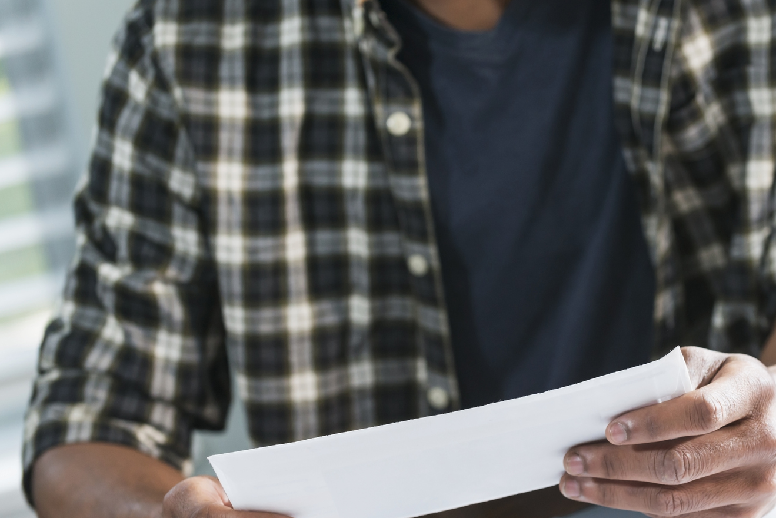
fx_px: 4851
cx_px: 603
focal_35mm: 225
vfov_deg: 6.1
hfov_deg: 9.1
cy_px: 387
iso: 500
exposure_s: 1/200
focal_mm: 140
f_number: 4
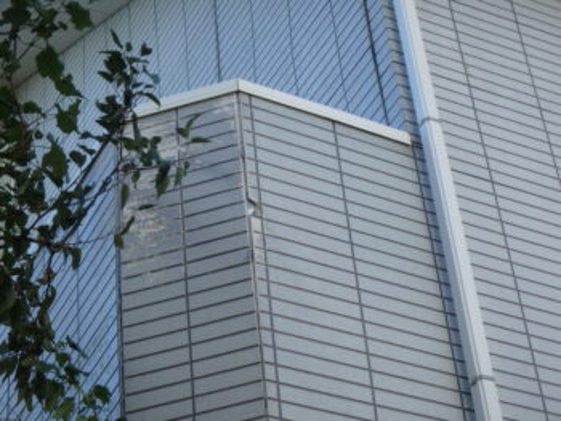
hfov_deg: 22.2
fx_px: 1427
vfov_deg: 16.8
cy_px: 210
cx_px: 280
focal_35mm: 88
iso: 125
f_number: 5.4
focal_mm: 15.8
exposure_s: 1/250
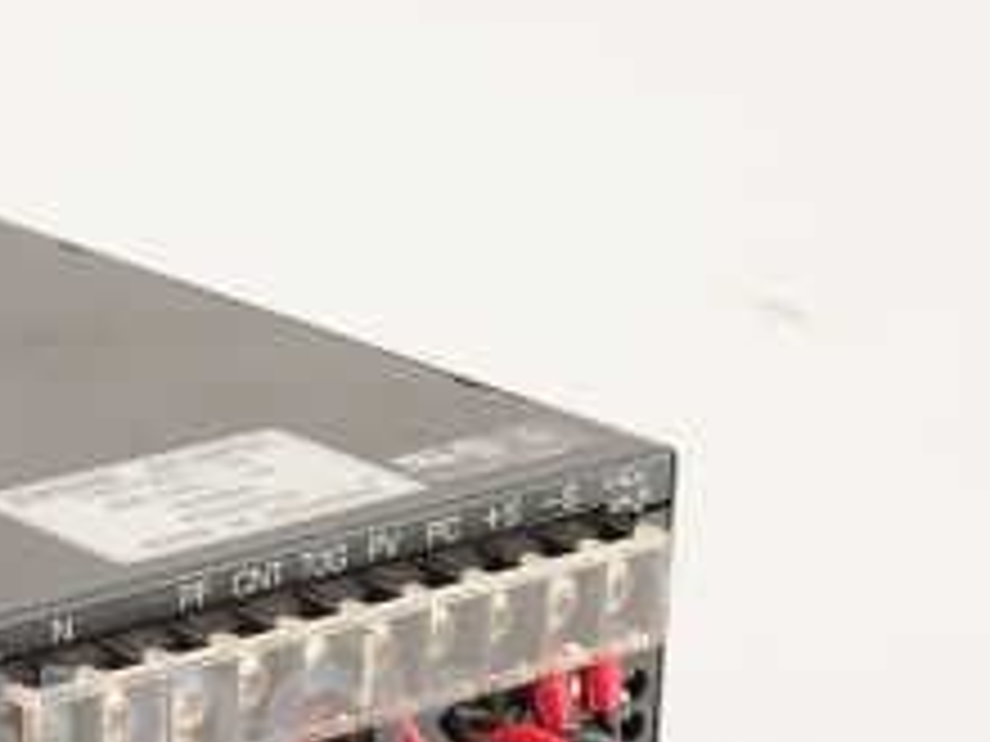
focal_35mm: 131
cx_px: 40
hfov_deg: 14.8
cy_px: 776
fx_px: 3747
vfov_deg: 11.2
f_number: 11
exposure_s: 1/125
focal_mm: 50
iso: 1600
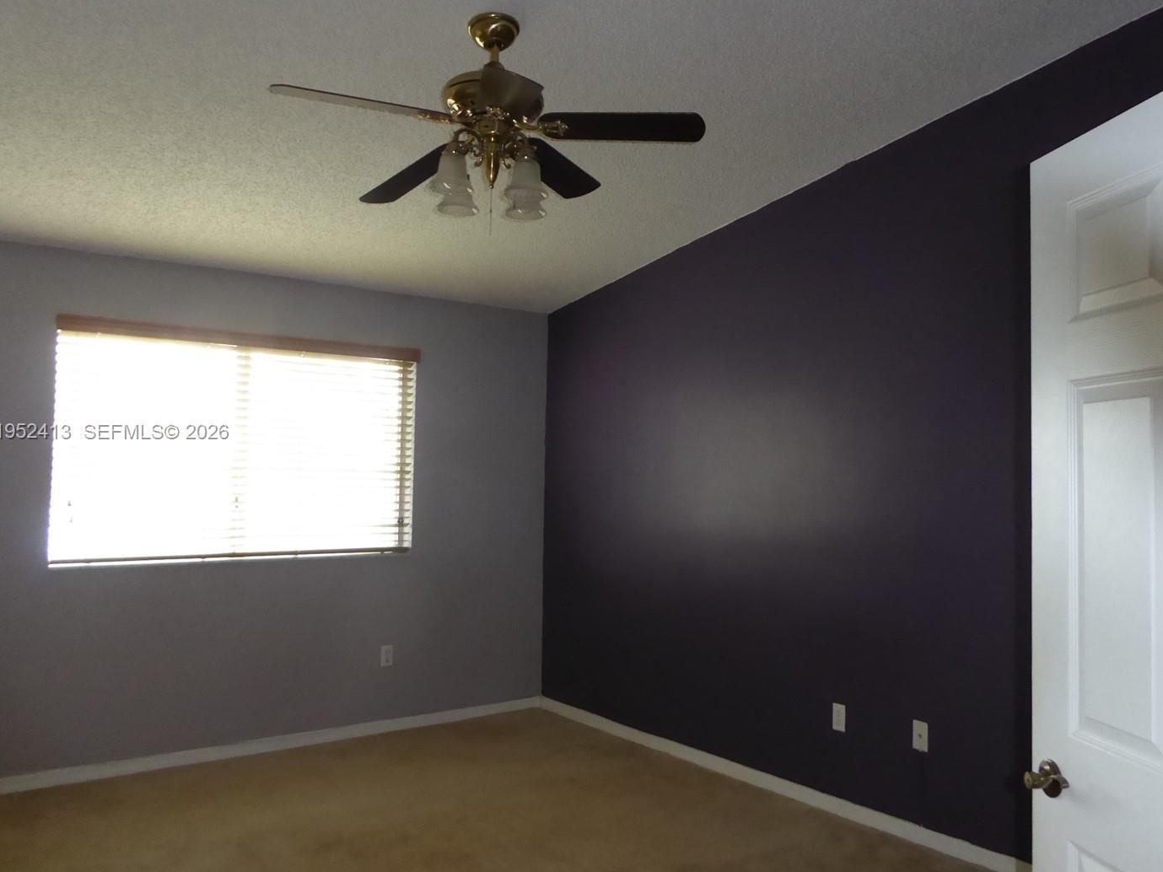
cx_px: 640
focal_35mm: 29
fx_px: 974
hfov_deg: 61.5
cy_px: 433
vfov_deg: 48.2
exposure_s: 1/60
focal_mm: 4.3
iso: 800
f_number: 3.3
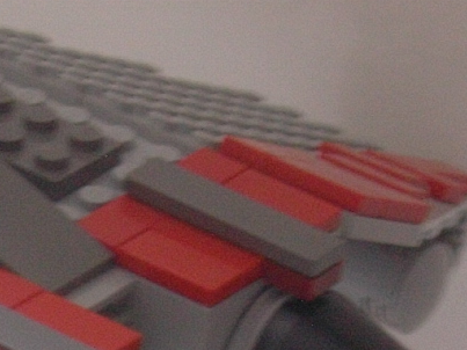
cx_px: -124
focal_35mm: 266
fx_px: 3588
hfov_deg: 7.4
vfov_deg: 5.5
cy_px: 502
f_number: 3.6
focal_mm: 10.2
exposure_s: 1/6.5
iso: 70
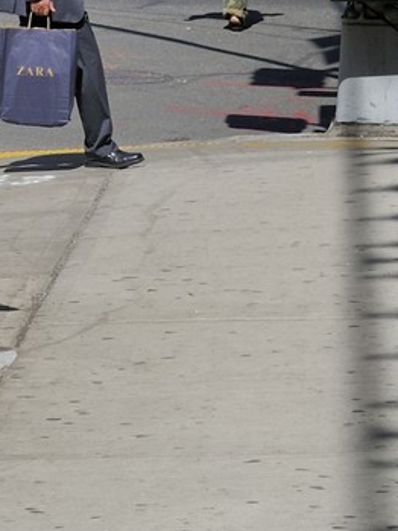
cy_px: -644
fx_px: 4719
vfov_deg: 6.2
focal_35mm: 308
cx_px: -319
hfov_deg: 4.8
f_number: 14
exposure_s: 1/200
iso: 200
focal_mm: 70
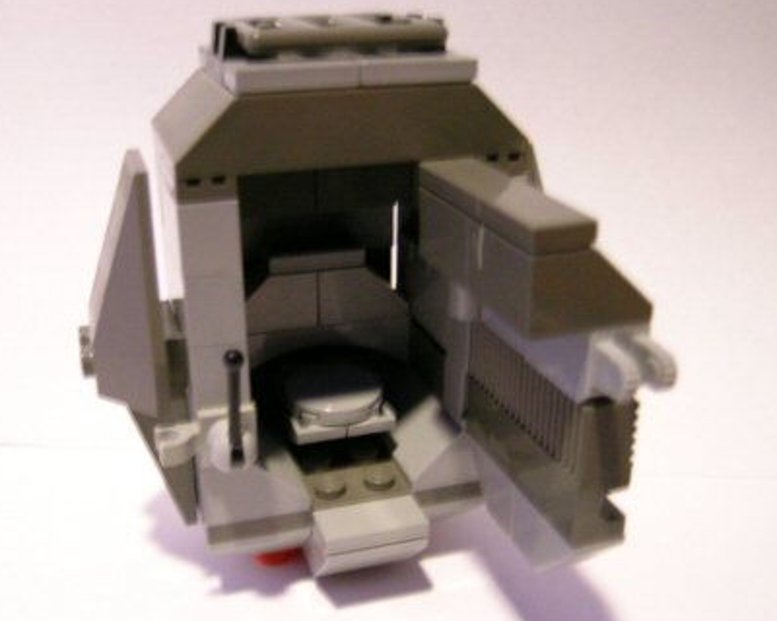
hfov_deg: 46.8
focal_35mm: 39
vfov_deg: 38.1
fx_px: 897
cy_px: 373
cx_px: 354
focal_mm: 5.8
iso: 200
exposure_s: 1
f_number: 2.8
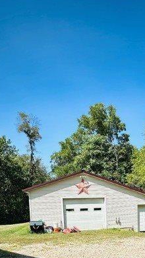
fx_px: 205
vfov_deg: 56.8
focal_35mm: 30
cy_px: 224
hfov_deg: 37.9
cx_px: 111
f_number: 2.2
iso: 50
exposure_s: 1/2564
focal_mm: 2.22
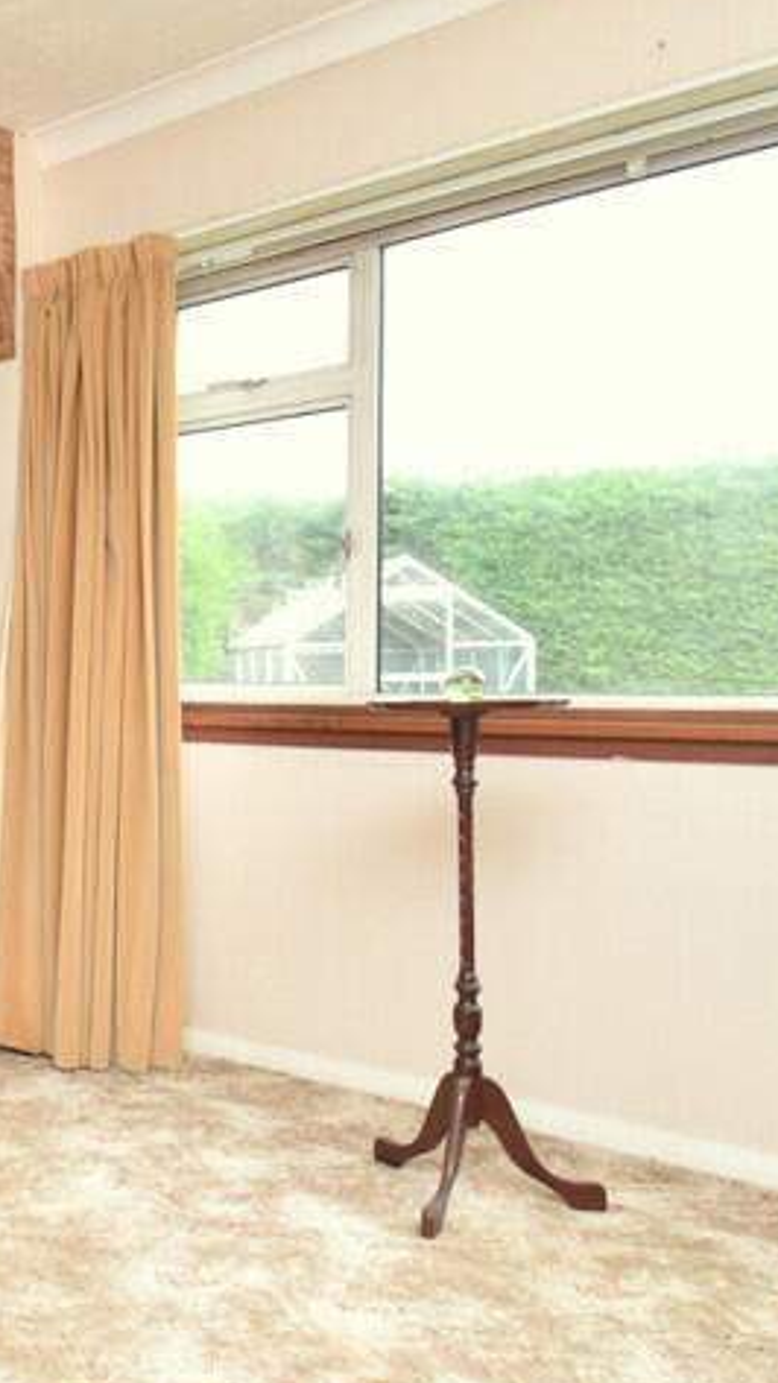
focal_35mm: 34
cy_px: 645
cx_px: -173
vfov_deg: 58.0
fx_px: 1247
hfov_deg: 29.4
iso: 450
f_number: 5
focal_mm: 10
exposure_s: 1/200
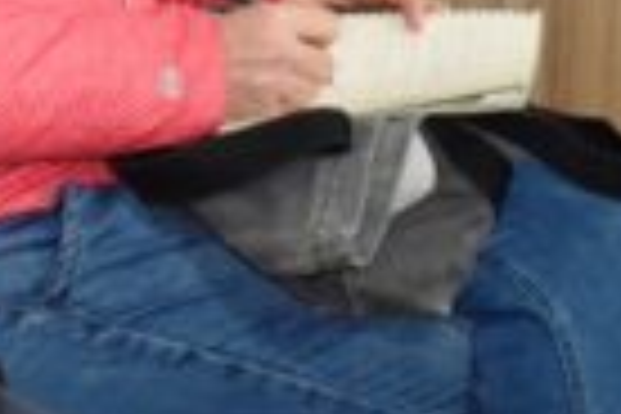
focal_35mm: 183
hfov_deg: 10.7
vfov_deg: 7.4
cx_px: -369
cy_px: -162
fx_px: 3157
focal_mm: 28
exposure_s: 1/60
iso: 1100
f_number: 4.2
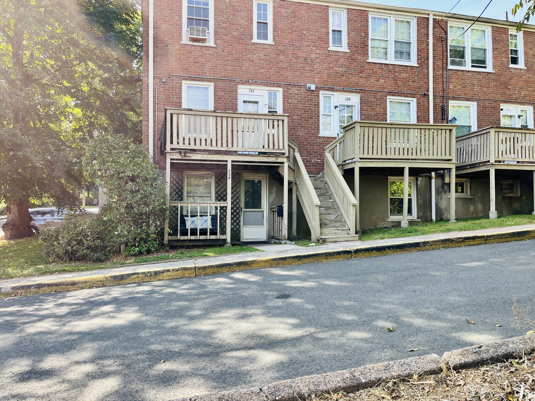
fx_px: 417
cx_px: 274
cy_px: 201
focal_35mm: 27
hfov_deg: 65.3
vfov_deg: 51.4
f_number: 1.6
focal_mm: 5.1
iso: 50
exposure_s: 1/483
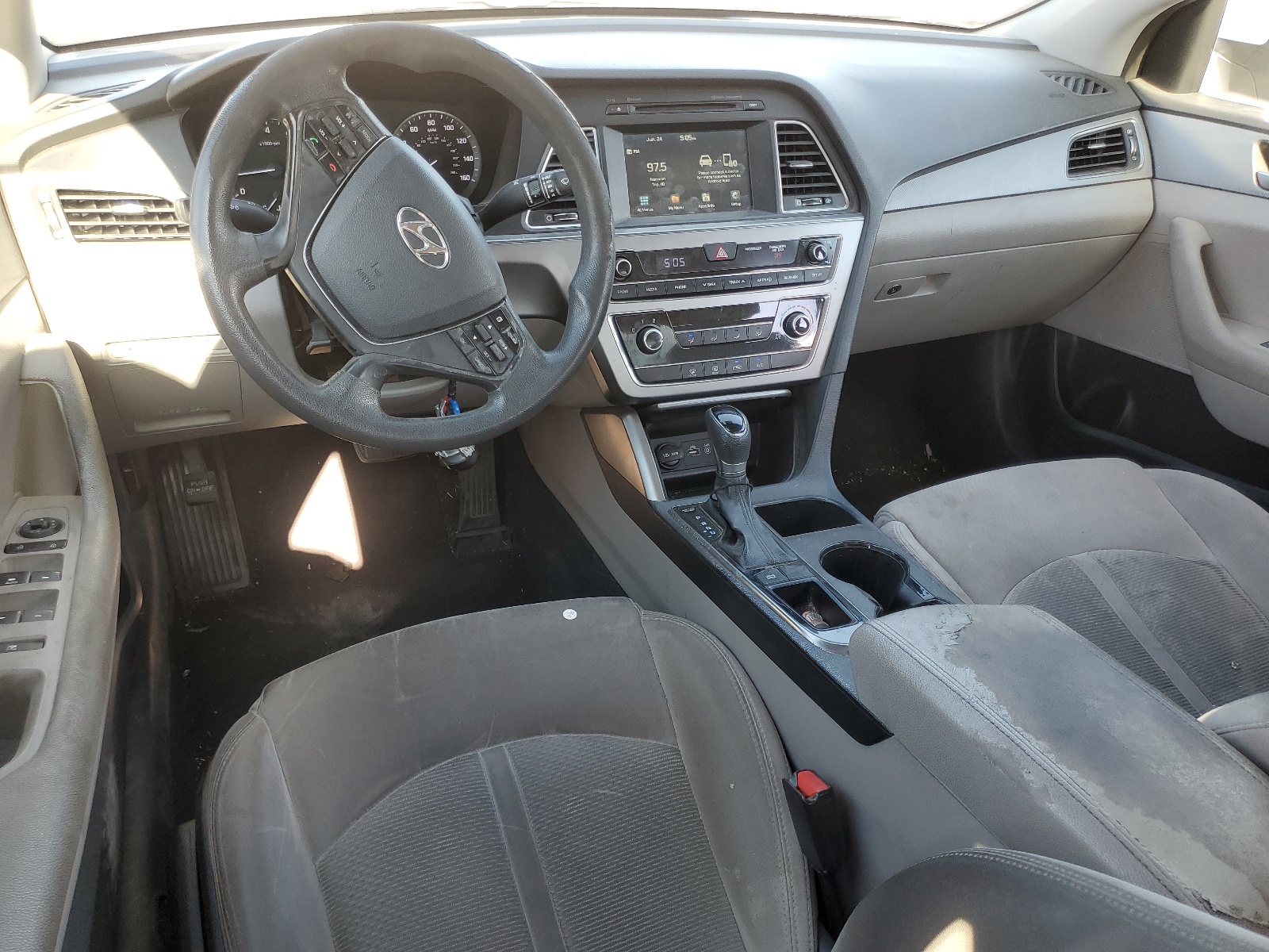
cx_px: 634
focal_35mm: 26
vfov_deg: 53.1
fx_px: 953
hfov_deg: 67.3
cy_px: 476
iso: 52
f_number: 1.5
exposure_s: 1/120
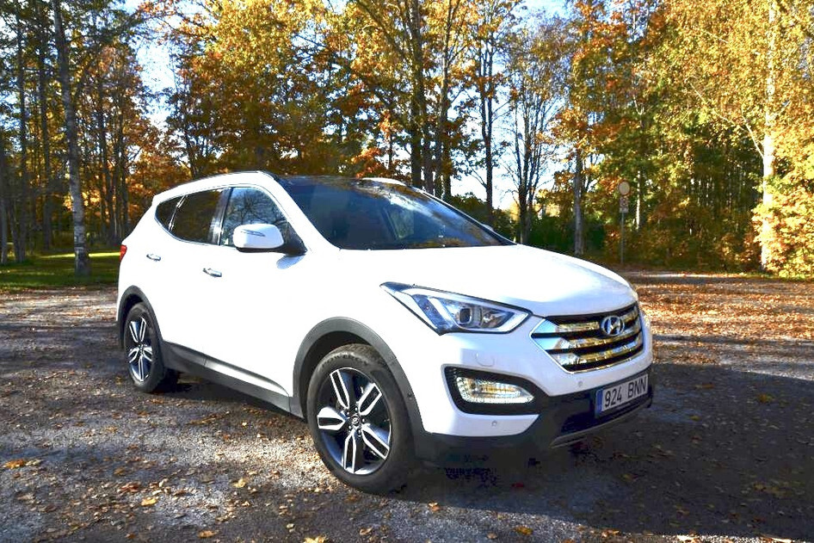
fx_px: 611
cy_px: 272
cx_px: 407
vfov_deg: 47.9
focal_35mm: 27
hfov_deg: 67.4
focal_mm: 18
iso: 100
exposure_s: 1/160
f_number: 11
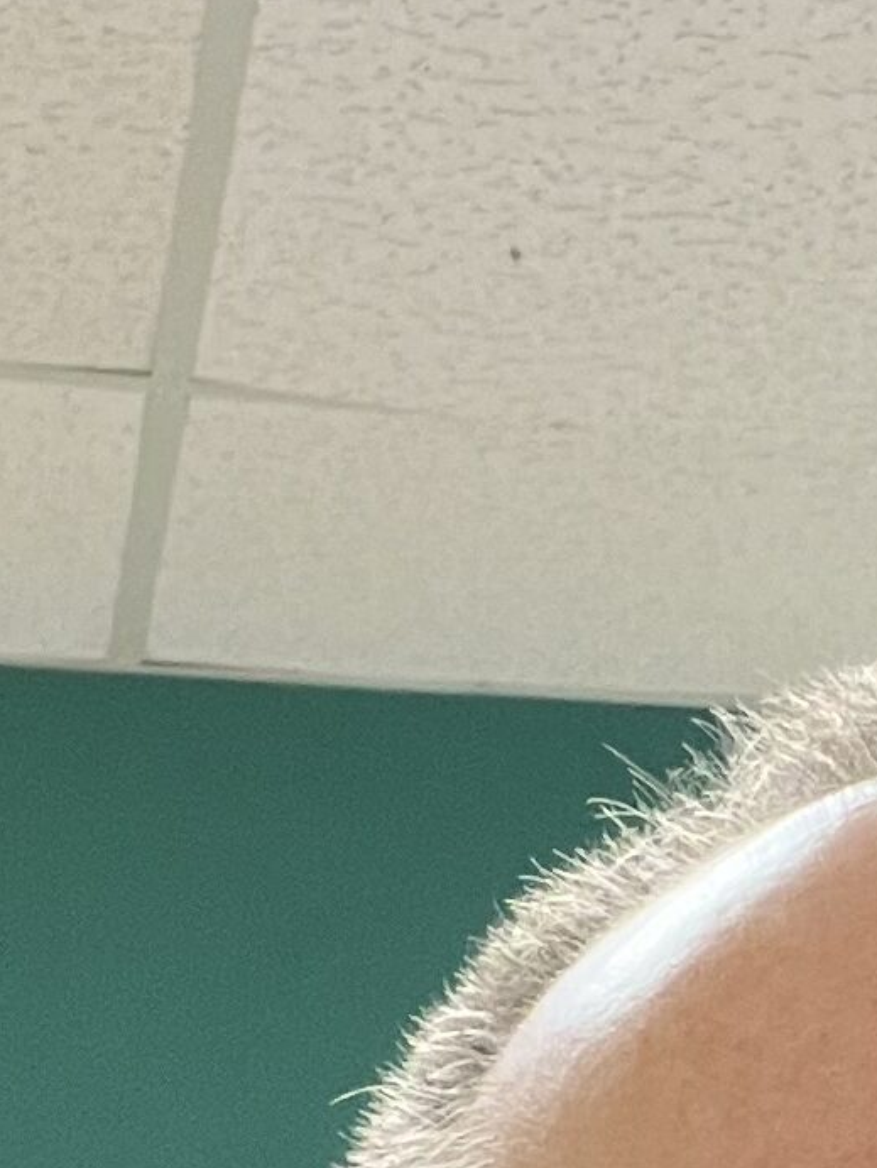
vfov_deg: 13.8
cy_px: 1780
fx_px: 4522
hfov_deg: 10.9
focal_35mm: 134
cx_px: 967
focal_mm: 2.71
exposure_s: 1/25
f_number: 2.2
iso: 400
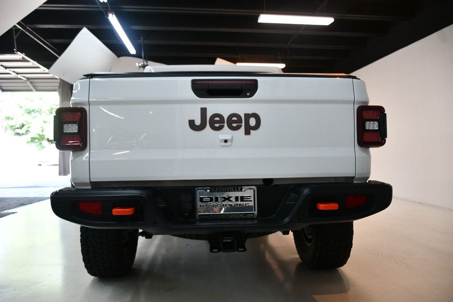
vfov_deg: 47.9
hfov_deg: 67.4
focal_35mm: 27
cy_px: 151
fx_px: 340
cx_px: 226
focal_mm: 18
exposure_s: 1/160
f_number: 3.5
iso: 800
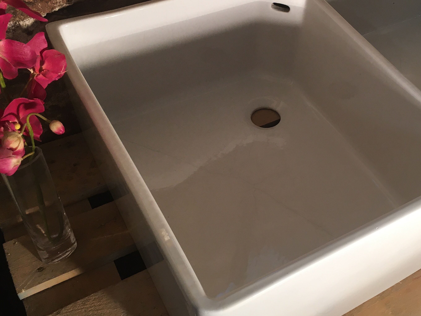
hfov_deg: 43.2
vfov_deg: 33.5
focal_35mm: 43
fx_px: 523
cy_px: 128
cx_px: 285
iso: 40
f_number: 2.2
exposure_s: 1/33
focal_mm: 4.15
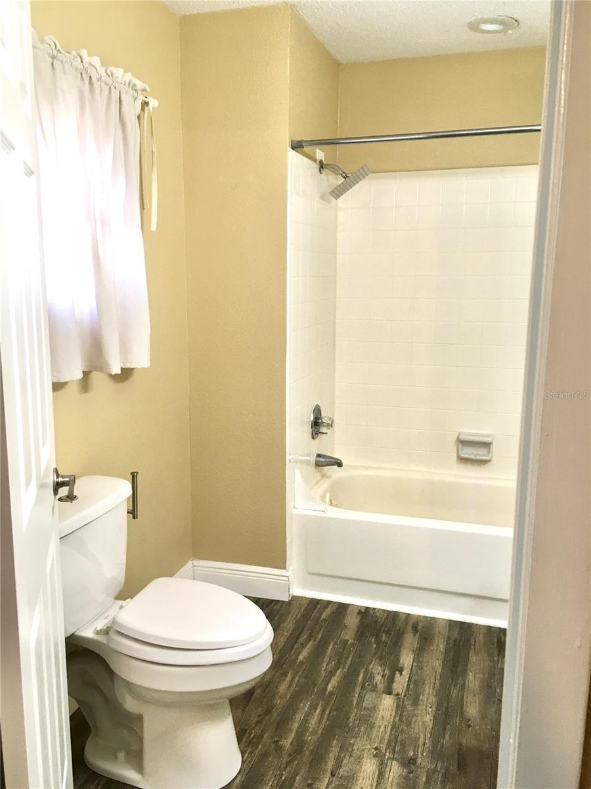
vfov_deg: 61.7
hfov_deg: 48.2
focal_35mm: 29
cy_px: 394
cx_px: 296
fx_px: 660
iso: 40
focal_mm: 4.15
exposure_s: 1/30
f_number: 2.2
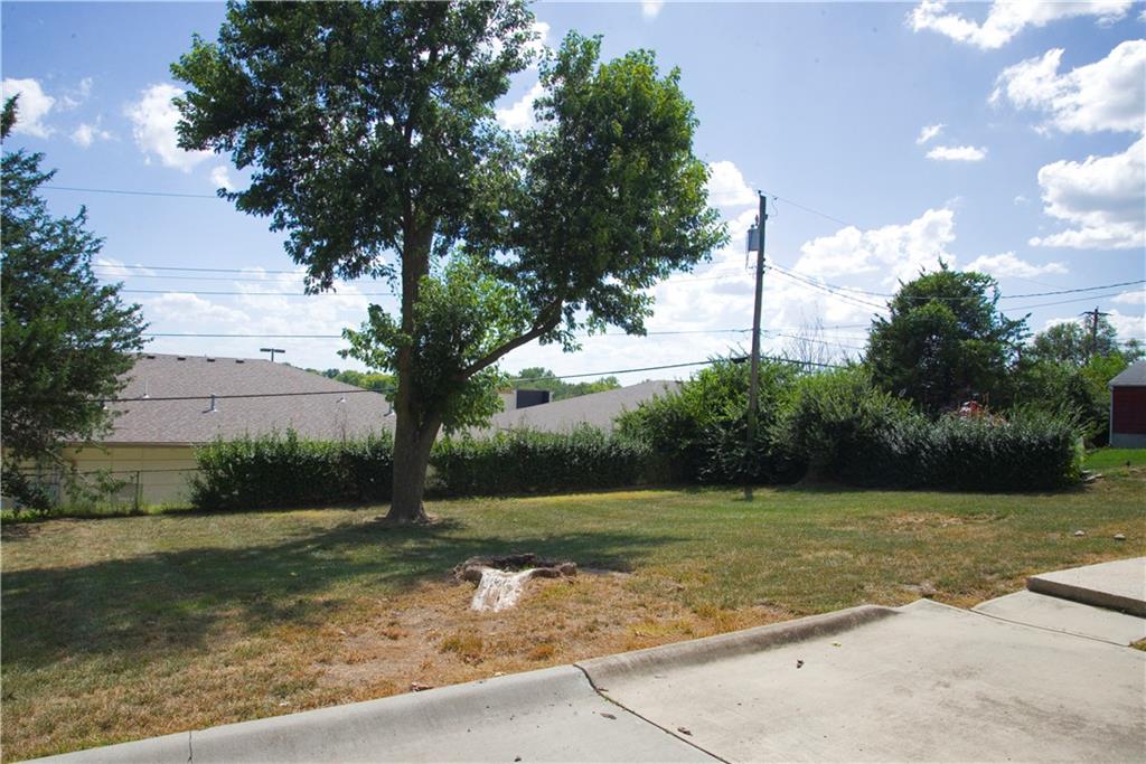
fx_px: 764
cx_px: 573
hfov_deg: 73.7
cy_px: 382
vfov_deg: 53.1
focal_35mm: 24
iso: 800
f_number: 16
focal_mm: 24
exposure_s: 1/1000
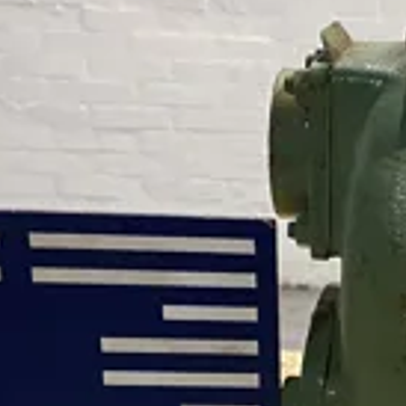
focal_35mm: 104
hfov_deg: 15.2
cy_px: 357
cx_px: 643
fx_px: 1380
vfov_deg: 16.5
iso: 250
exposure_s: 1/50
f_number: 1.8
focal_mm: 4.25
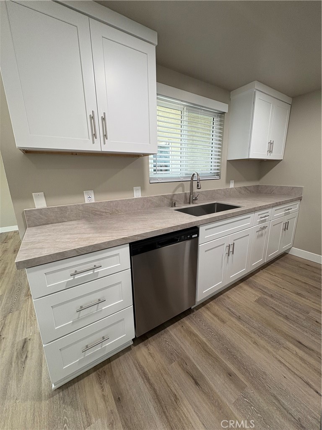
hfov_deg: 85.7
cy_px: 215
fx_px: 174
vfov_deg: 102.1
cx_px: 161
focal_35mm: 14
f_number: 2.2
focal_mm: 2.22
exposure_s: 1/60
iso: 125
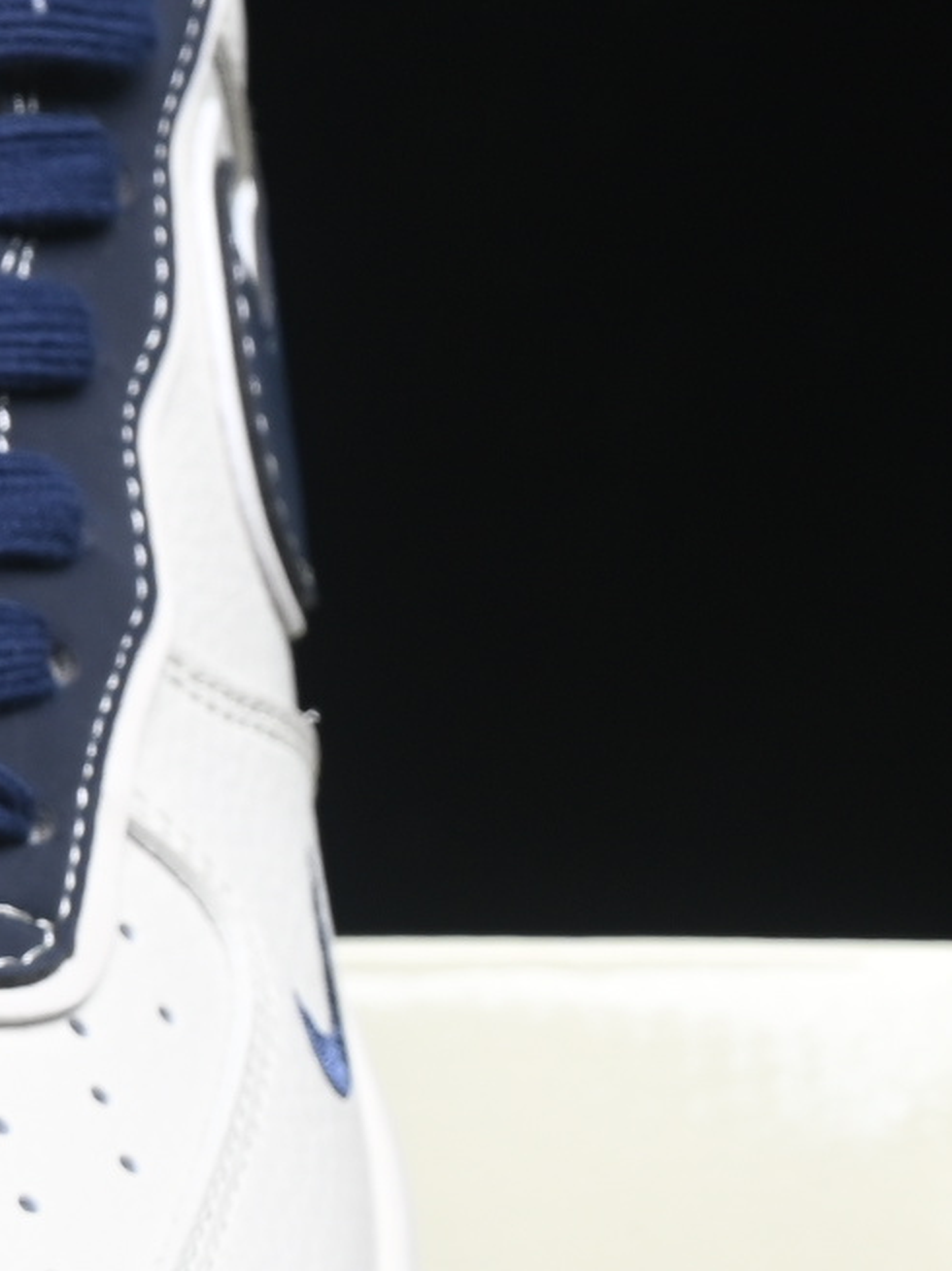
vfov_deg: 6.5
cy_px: 976
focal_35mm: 307
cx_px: -919
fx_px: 11265
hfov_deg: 4.8
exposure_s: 1/60
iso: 160
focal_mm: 50
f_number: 6.3
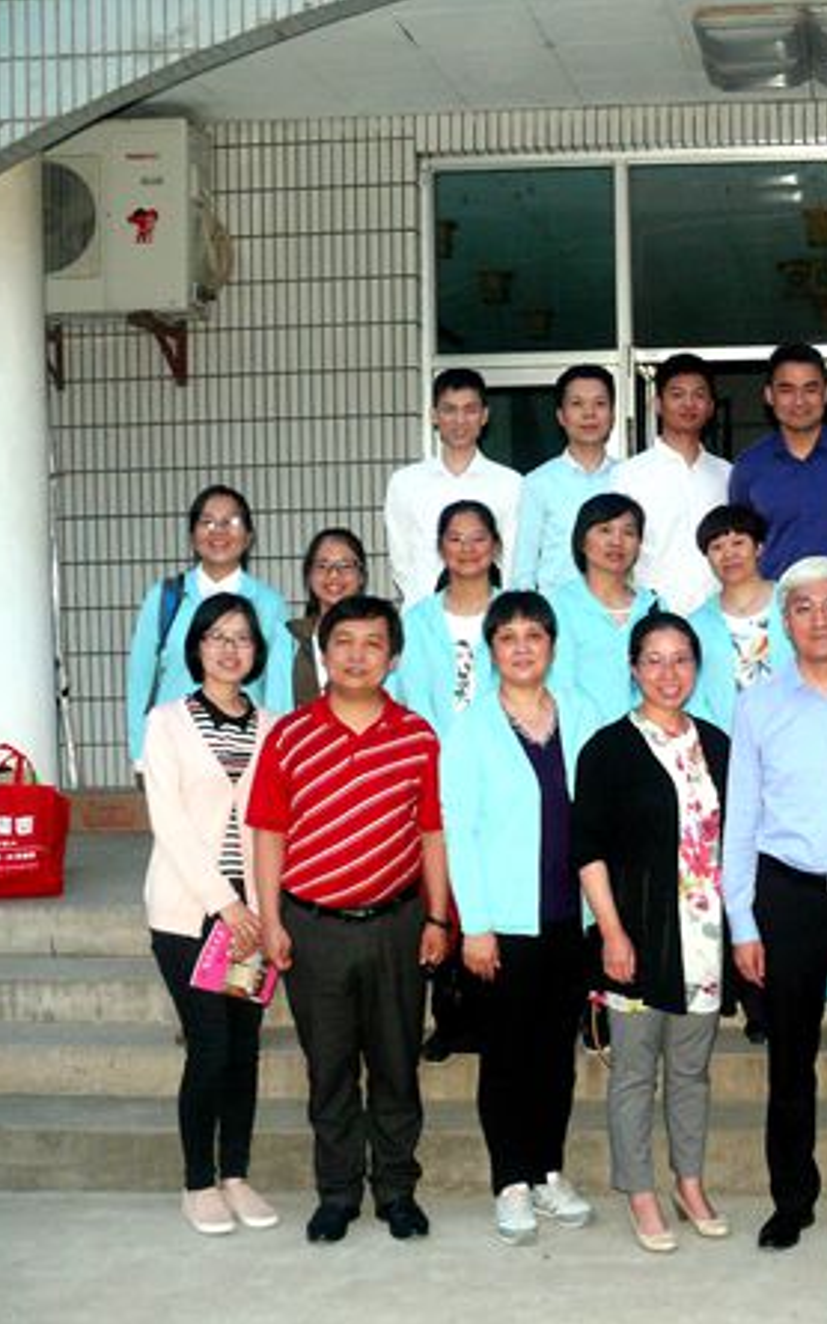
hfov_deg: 24.7
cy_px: 666
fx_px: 1804
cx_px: 809
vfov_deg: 40.3
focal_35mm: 50
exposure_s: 1/30
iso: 125
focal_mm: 7.4
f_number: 2.8
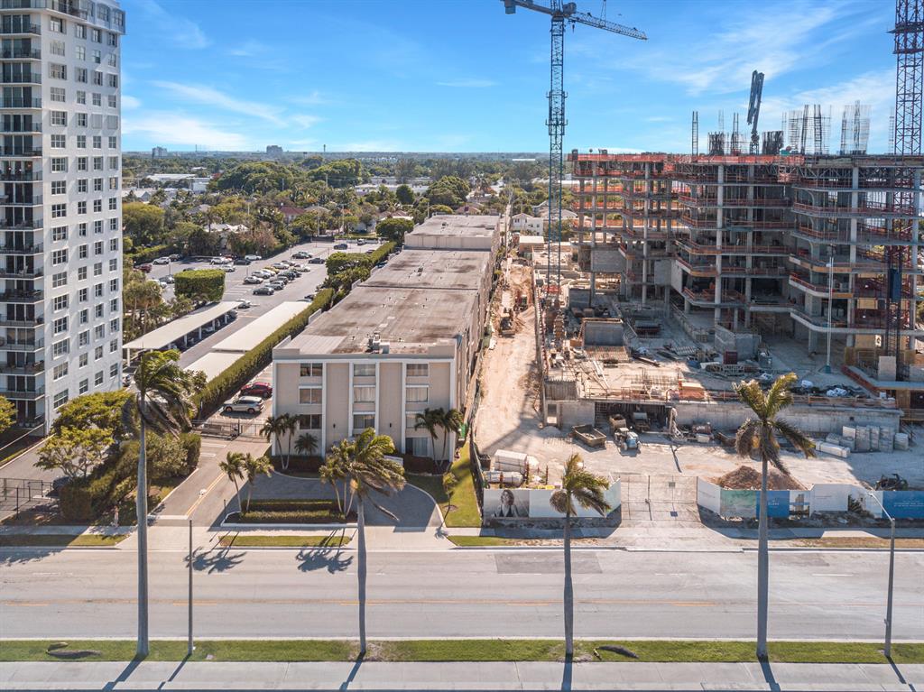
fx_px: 694
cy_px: 346
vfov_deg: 53.0
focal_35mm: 26
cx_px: 462
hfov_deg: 67.3
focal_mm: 4.73
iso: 100
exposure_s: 1/2000
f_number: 2.2
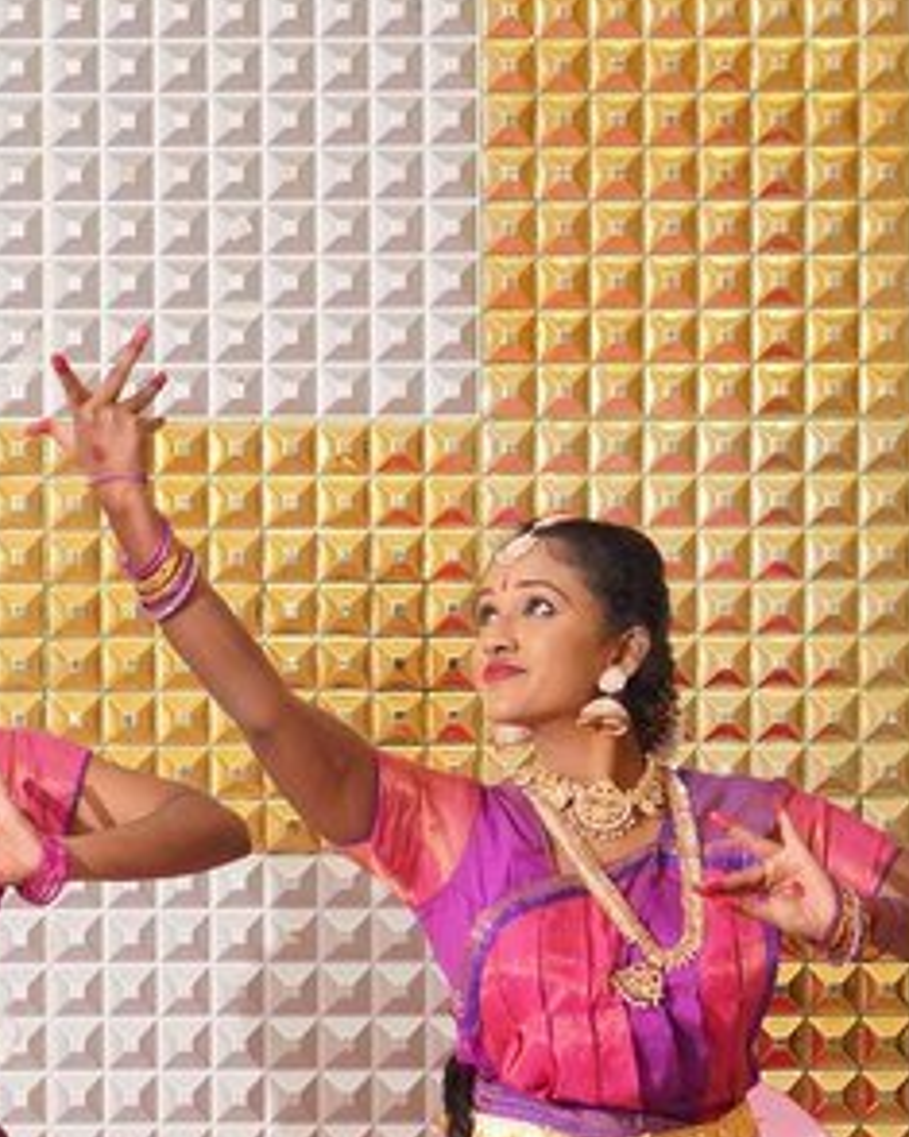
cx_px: 35
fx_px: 8109
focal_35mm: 241
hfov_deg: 6.4
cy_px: 1189
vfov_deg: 8.0
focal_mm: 76
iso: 400
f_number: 4
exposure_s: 1/160
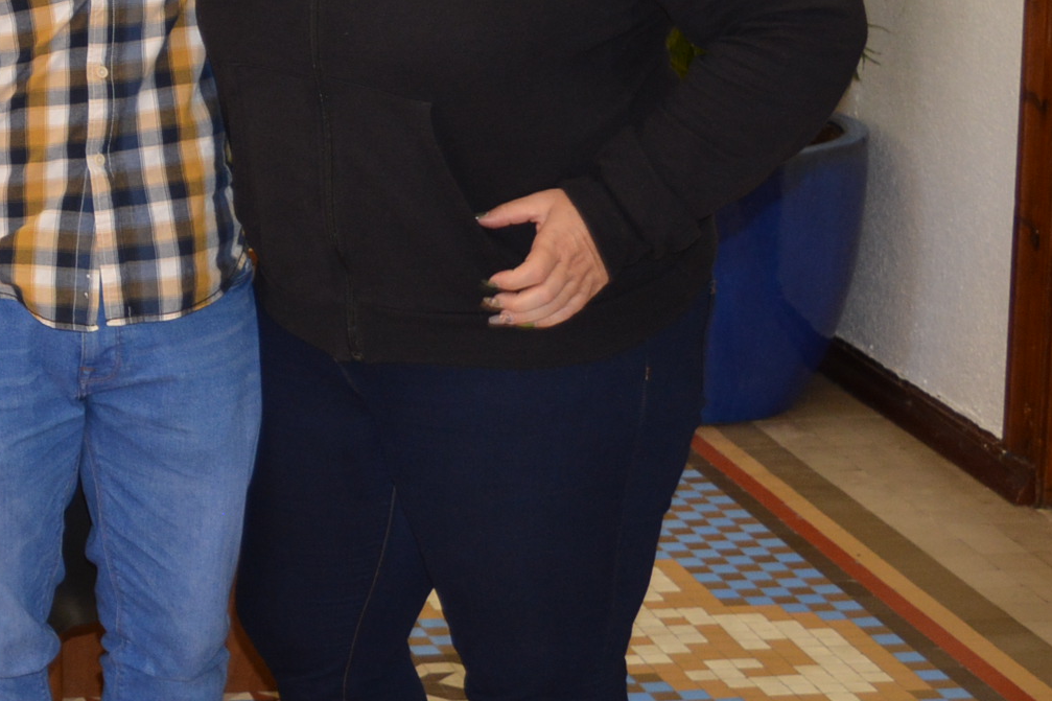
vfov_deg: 11.8
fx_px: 3389
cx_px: -440
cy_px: 116
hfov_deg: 16.4
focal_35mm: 116
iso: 400
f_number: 4
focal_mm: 26
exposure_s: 1/100
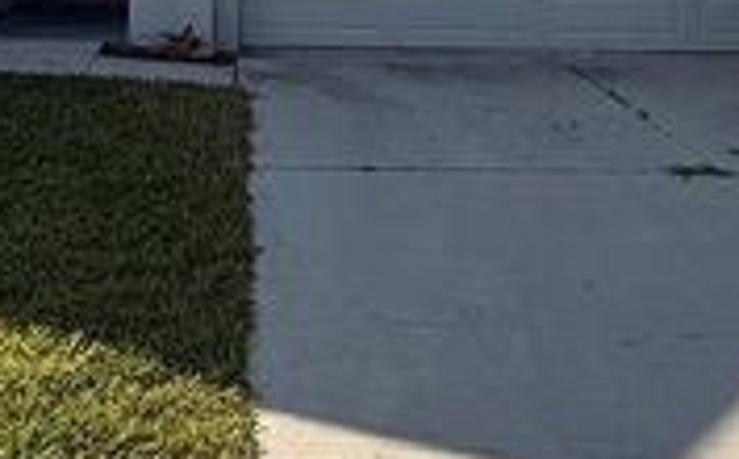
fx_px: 1126
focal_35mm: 56
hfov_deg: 35.8
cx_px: 217
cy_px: -269
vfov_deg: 19.5
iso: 50
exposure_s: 1/2092
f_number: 2.2
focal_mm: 2.22
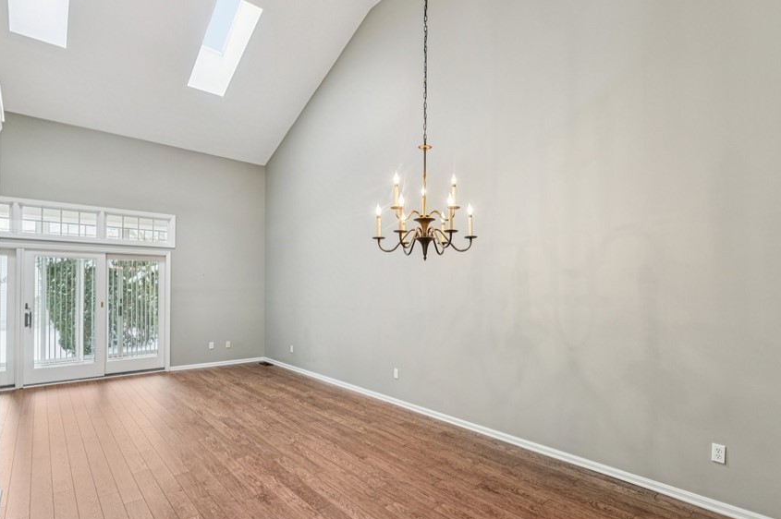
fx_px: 390
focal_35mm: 18
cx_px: 410
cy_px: 290
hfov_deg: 90.0
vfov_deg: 67.1
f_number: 5.6
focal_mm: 14
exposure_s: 1/10
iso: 200
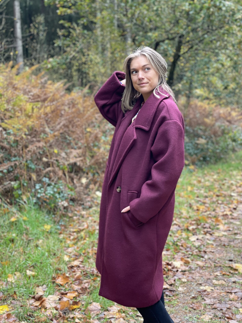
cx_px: 121
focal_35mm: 52
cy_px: 162
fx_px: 485
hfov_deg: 28.0
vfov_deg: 36.8
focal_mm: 6
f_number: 2
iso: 80
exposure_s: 1/122
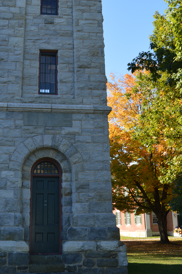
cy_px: 77
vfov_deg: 44.3
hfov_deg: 30.8
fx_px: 327
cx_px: 57
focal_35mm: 43
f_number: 5
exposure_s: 1/200
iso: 100
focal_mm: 18
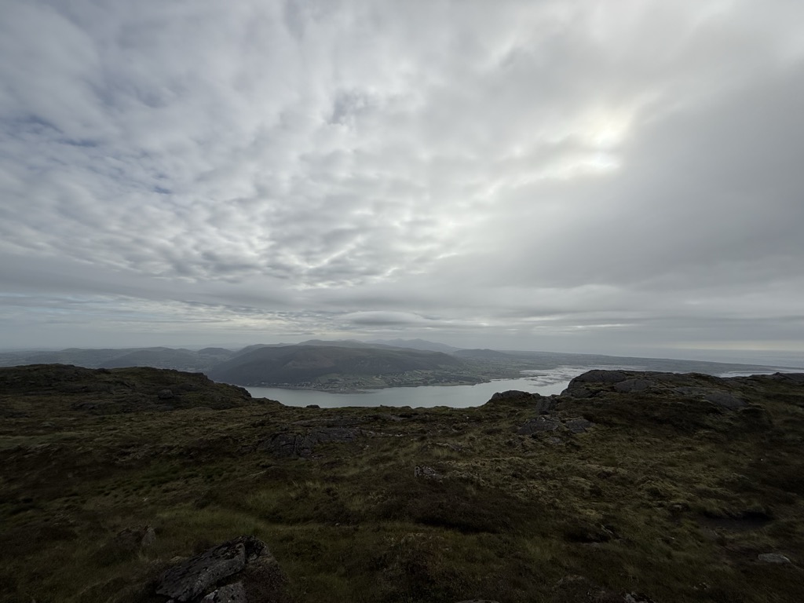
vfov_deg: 85.7
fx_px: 325
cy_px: 302
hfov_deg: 102.1
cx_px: 402
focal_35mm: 14
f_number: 2.2
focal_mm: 2.22
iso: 50
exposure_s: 1/4762
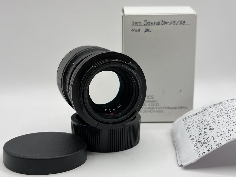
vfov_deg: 28.0
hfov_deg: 36.8
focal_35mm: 52
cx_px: 118
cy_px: 88
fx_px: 355
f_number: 1.6
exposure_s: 1/161
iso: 25
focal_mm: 5.96
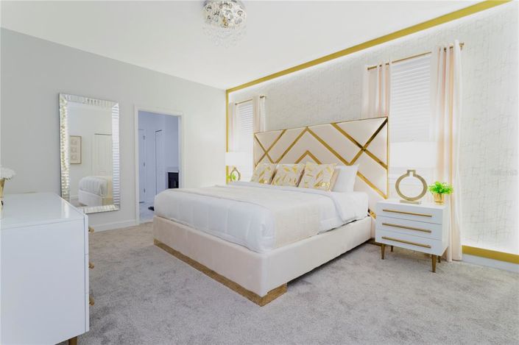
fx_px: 245
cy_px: 172
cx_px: 260
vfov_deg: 70.4
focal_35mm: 17
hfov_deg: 93.3
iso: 1000
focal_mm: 17
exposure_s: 1/6
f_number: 11
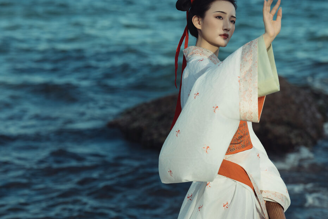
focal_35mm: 108
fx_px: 984
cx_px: 161
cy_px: 127
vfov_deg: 12.7
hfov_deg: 18.9
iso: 100
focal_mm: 85
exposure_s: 1/800
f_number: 2.8
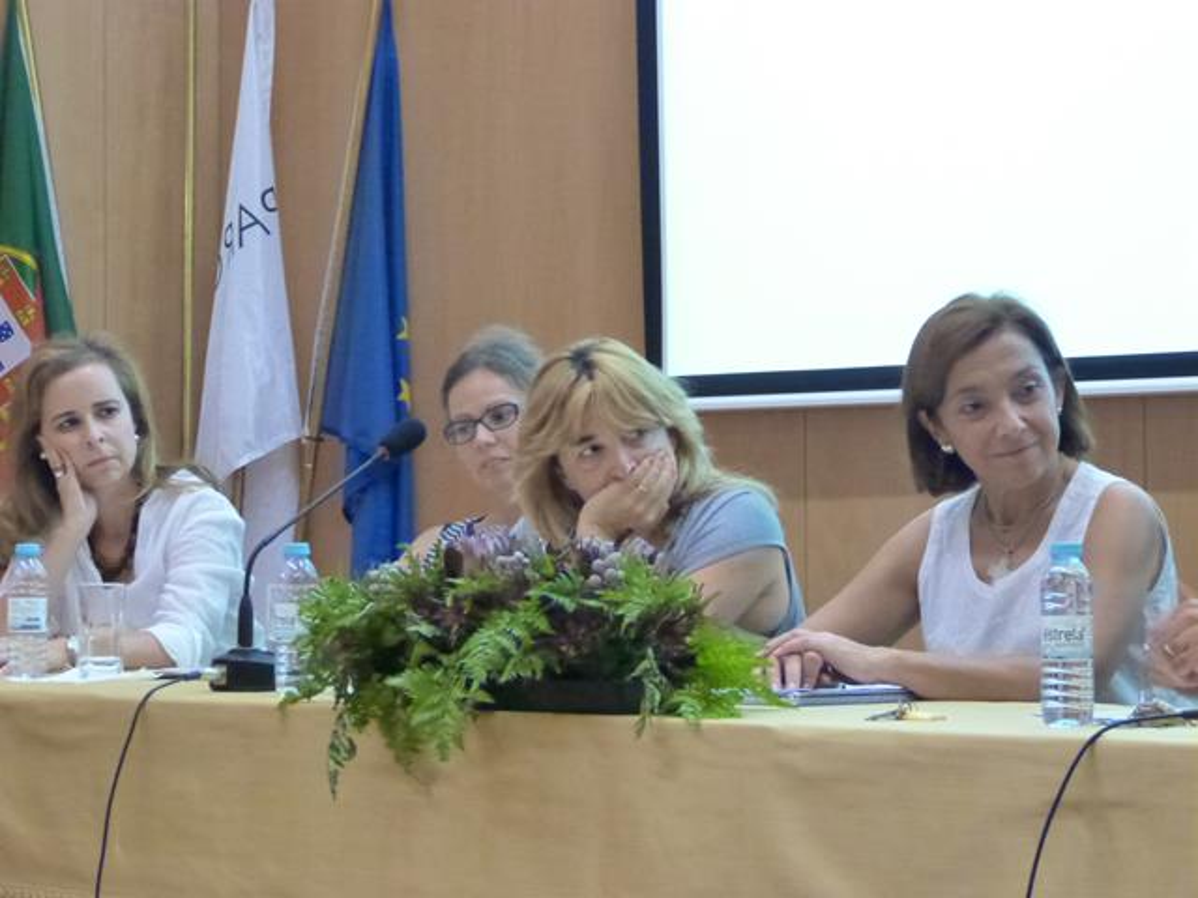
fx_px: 4015
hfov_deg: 17.0
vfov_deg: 12.8
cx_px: 599
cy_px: 449
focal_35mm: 116
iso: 1250
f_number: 3.5
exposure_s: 1/20
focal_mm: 20.8
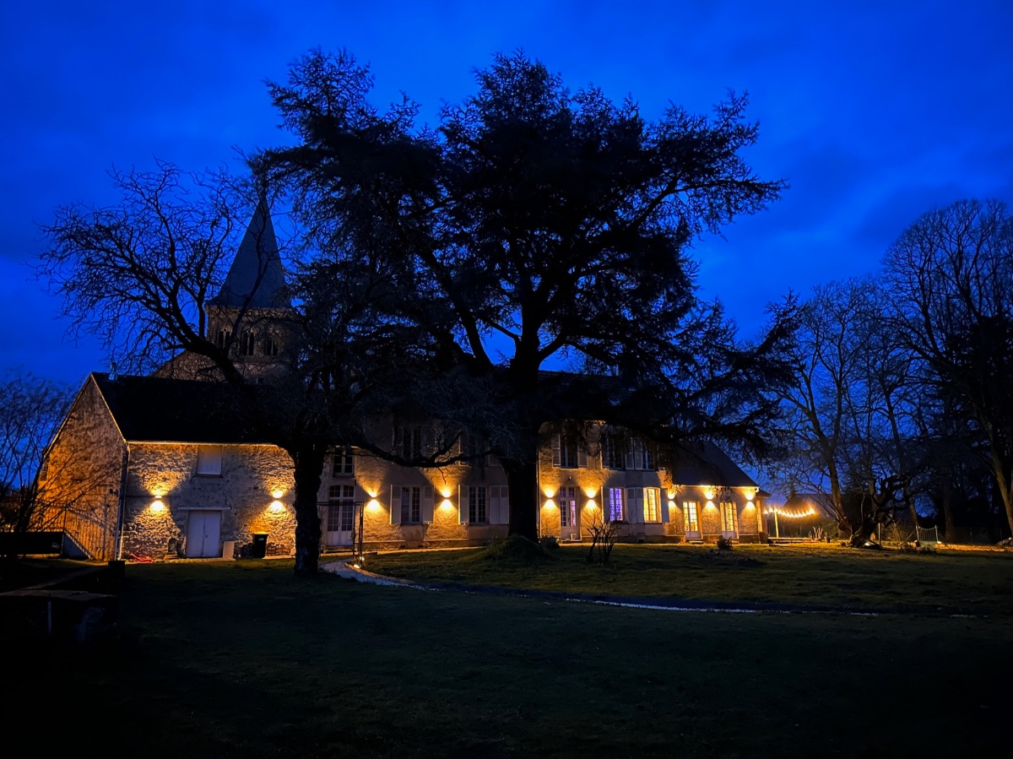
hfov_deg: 71.6
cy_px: 380
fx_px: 702
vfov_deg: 56.8
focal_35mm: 24
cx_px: 506
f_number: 1.78
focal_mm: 6.86
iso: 2500
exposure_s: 1/5
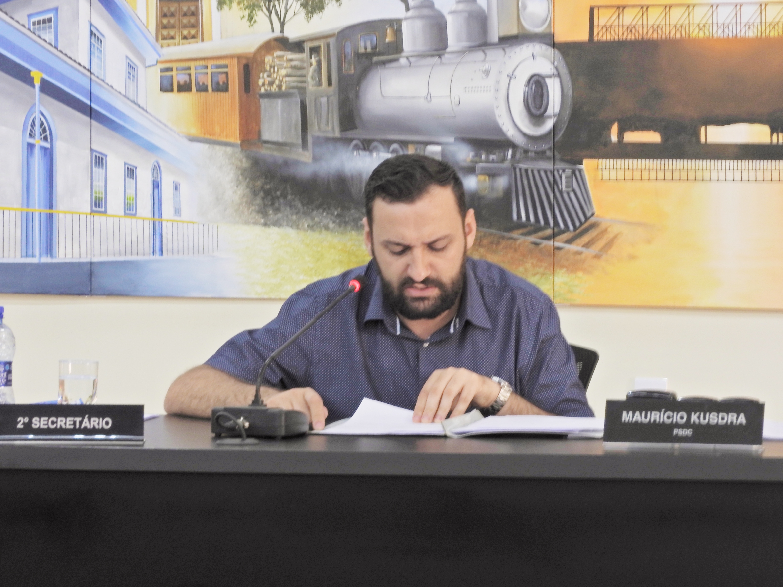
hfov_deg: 13.2
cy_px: 294
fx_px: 3393
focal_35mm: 150
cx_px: 392
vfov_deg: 9.9
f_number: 7.3
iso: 100
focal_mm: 26.9
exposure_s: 1/2.5
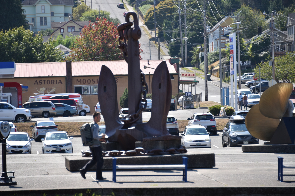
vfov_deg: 6.9
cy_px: 98
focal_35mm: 200
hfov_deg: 10.3
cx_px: 148
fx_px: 1639
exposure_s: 1/400
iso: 125
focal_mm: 200
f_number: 5.6
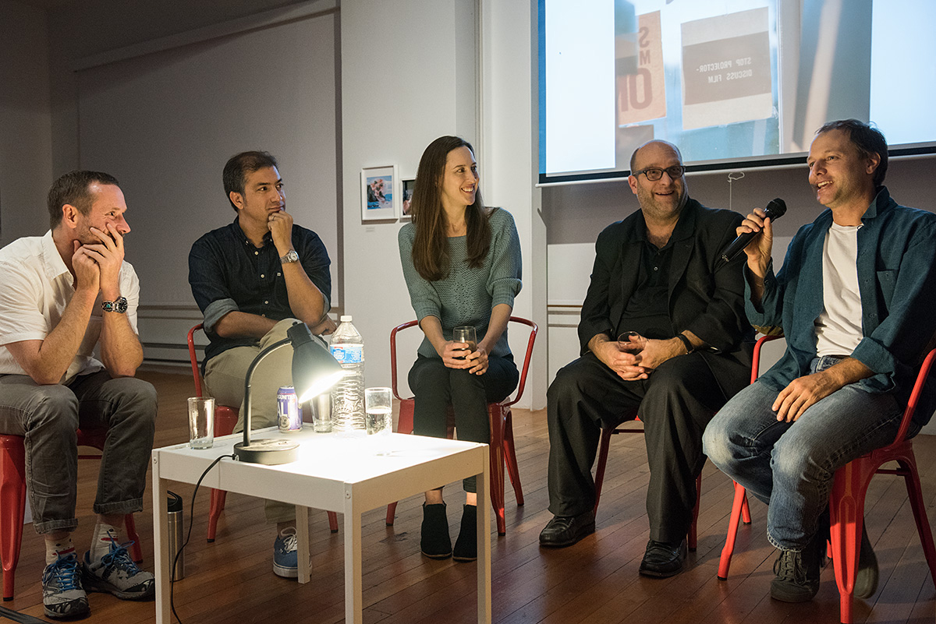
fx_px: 884
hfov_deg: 55.8
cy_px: 312
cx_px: 468
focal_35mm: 34
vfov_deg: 38.9
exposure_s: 1/20
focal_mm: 34
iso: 1600
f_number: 4.5
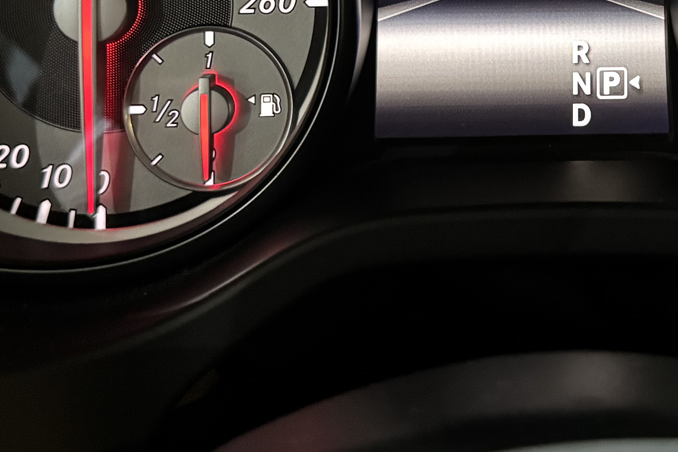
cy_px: -50
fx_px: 1281
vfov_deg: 19.2
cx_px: 529
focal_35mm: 68
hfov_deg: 29.1
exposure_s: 1/25
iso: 1600
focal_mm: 6.76
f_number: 1.78
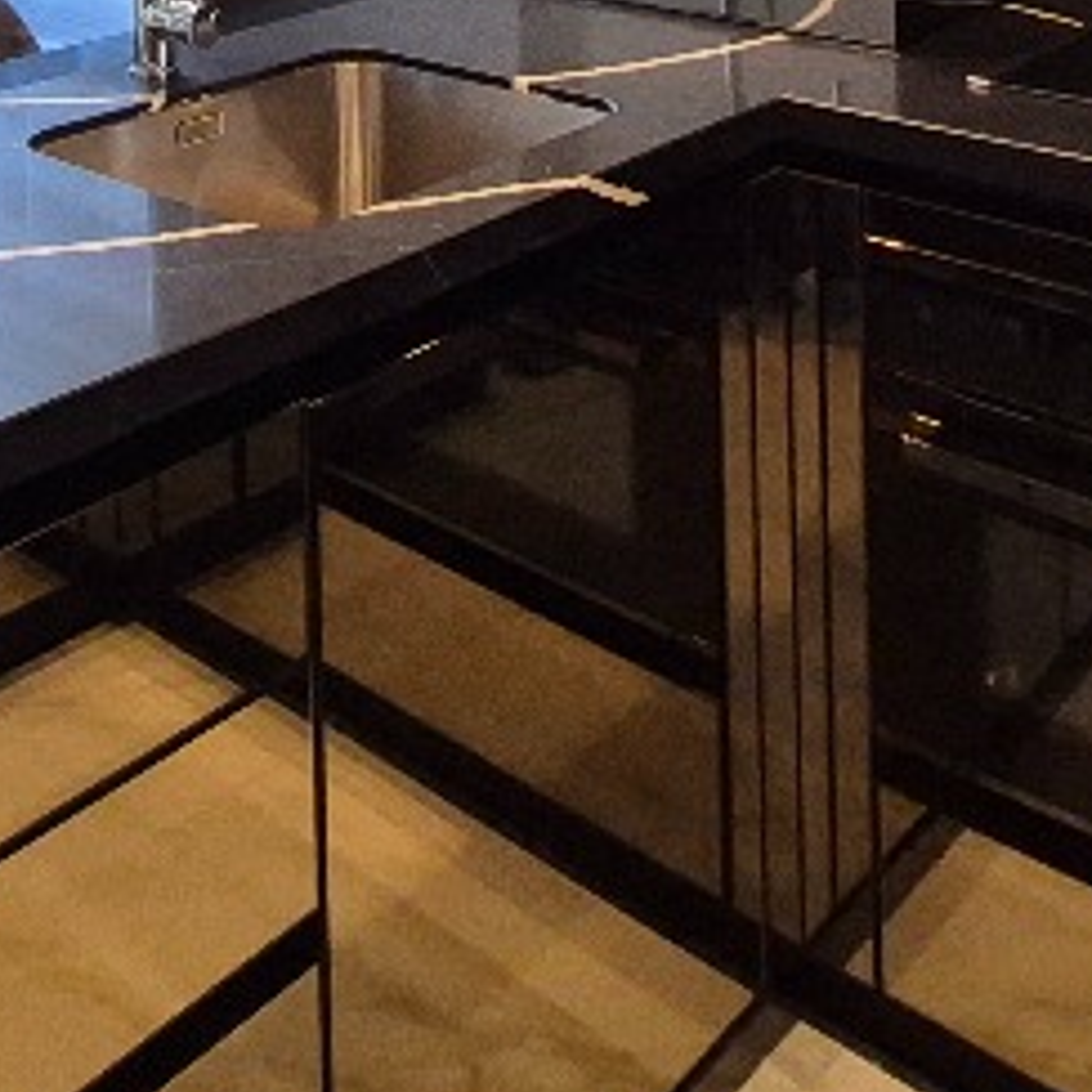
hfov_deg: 35.8
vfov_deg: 28.4
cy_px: -385
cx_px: 389
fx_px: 1677
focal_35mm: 47
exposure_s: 1/50
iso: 800
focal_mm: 1.74
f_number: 2.2
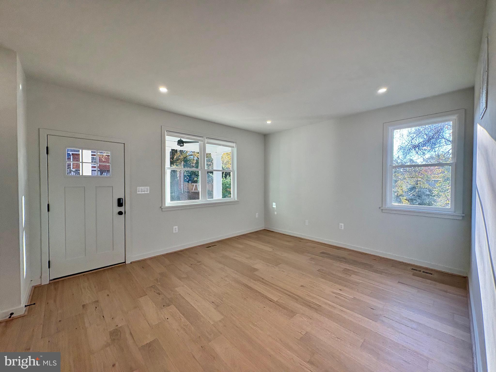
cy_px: 186
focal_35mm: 14
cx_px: 248
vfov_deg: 85.7
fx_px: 201
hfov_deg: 102.1
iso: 64
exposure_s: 1/120
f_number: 2.2
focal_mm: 2.22
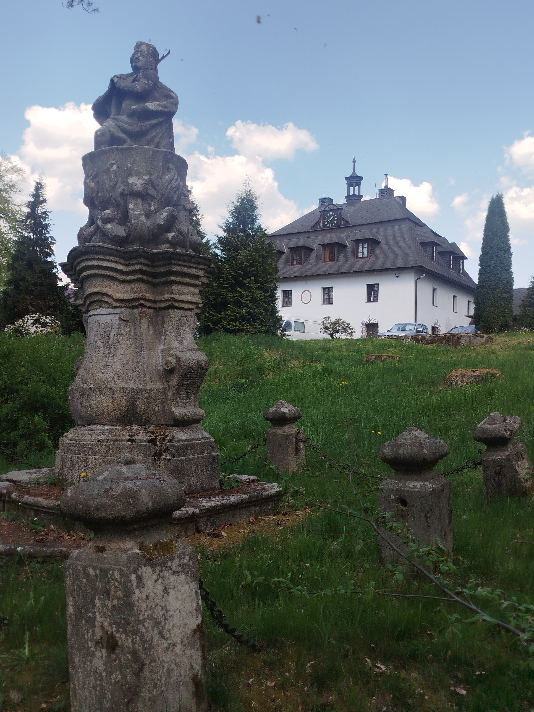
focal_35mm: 31
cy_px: 356
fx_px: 638
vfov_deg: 58.4
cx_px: 267
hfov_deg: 45.4
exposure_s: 1/663
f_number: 1.7
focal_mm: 5.31
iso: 50
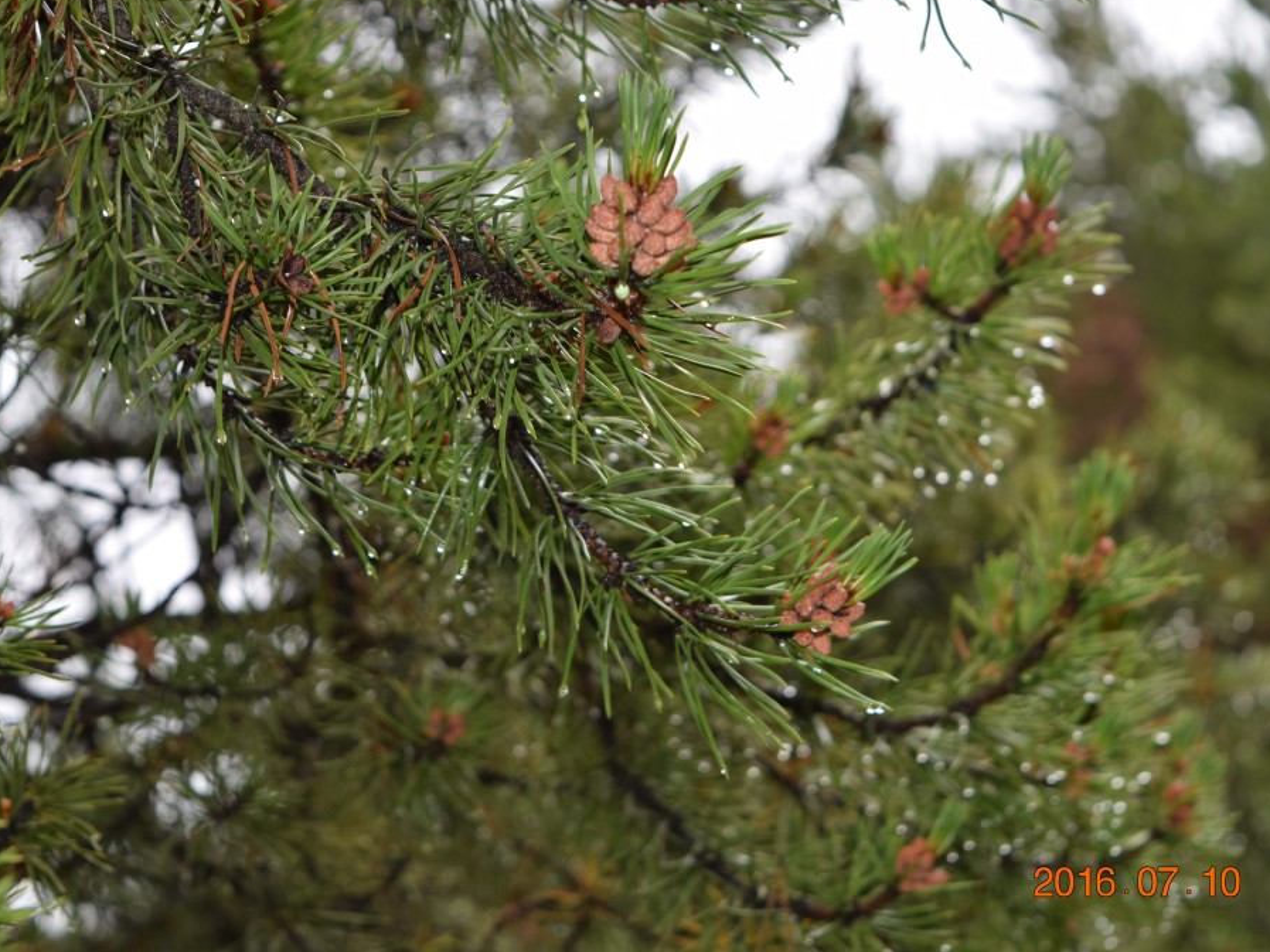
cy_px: 472
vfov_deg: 16.3
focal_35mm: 91
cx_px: 653
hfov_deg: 21.6
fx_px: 3323
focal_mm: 55
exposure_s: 1/160
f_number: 6.3
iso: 100
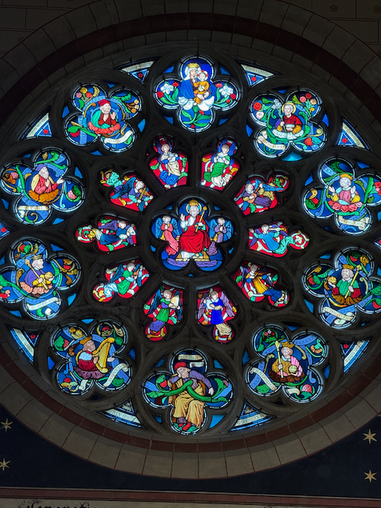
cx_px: 190
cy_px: 254
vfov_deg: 16.4
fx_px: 1761
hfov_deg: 12.3
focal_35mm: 120
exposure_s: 1/62
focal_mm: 15.66
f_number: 2.8
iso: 200
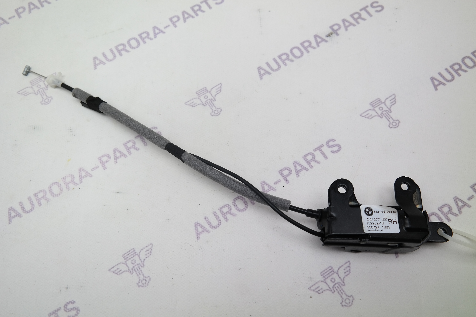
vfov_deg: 47.9
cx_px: 238
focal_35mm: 27
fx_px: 357
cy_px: 158
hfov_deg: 67.4
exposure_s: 1/100
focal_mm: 18
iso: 100
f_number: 4
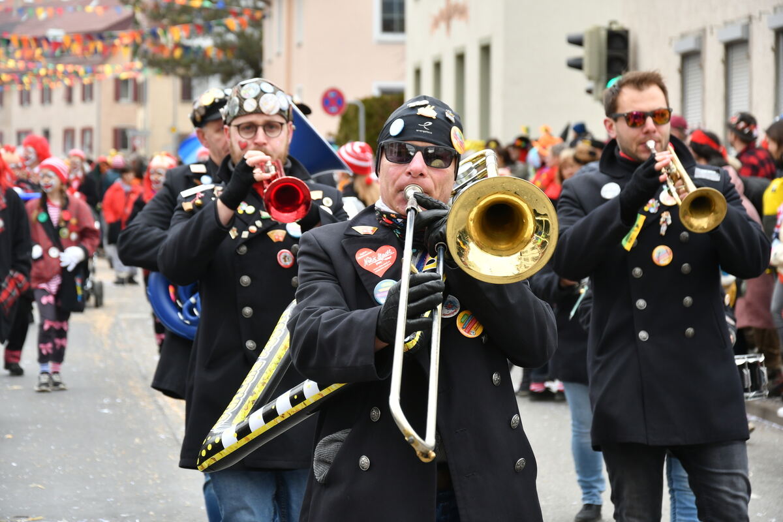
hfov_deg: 17.1
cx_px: 392
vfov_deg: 11.4
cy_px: 261
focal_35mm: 120
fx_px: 2610
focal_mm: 80
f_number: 5.3
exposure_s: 1/250
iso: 400
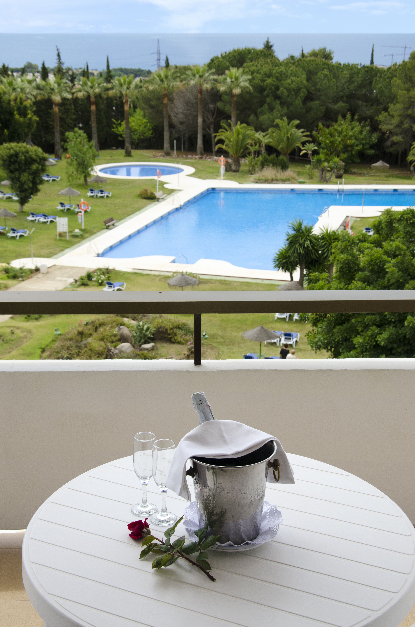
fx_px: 912
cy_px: 314
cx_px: 208
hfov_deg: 25.6
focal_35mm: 52
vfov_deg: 37.9
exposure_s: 1/800
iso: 400
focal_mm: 35
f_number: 8
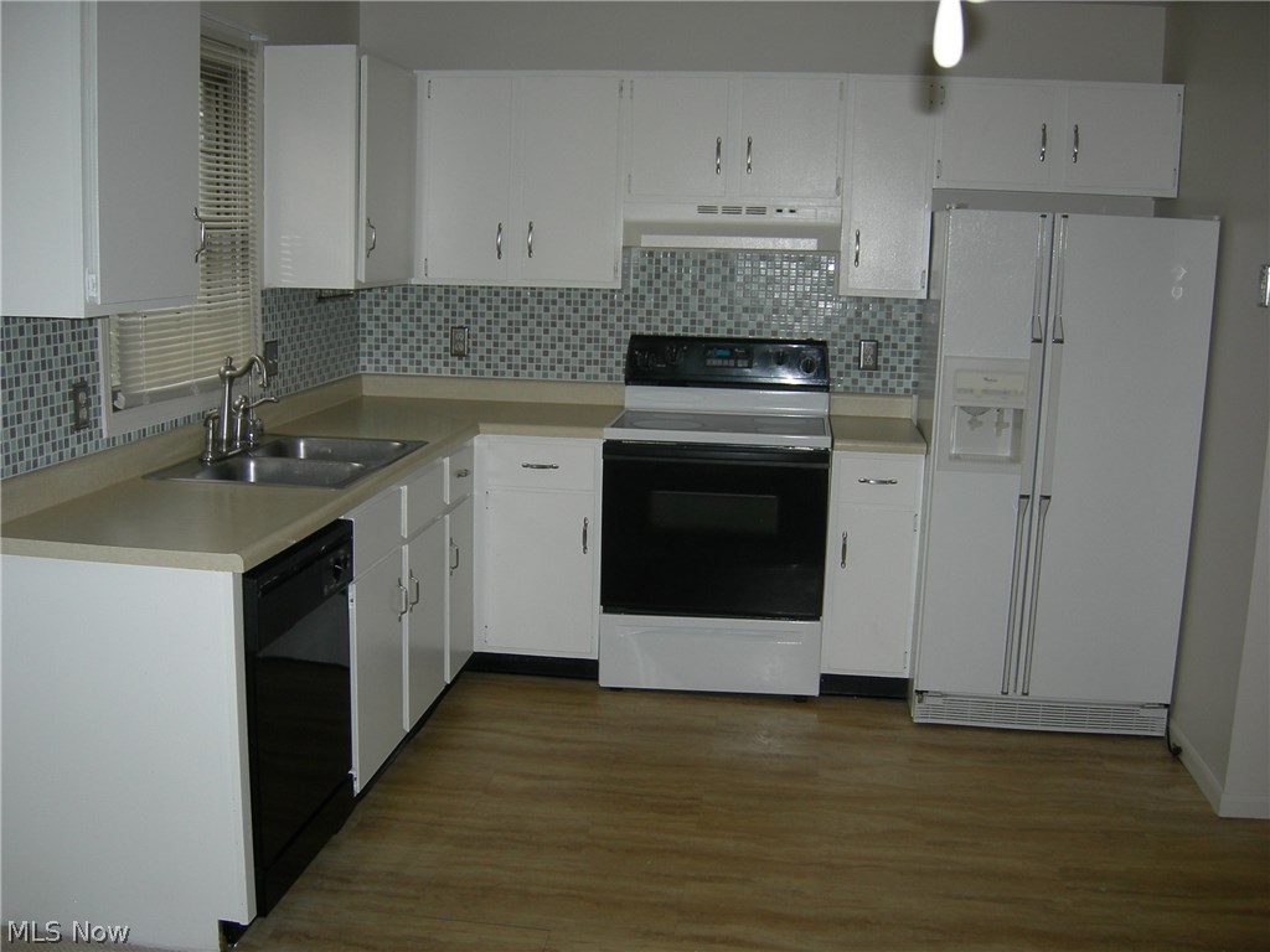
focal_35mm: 36
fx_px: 1321
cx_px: 635
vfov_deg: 39.7
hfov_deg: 51.4
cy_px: 476
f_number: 2.7
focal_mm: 7.5
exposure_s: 1/60.1
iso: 64
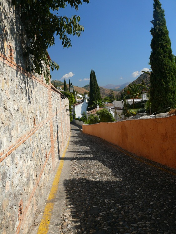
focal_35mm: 35
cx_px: 88
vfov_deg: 52.6
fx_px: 237
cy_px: 117
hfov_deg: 40.7
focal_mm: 7.4
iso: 100
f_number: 4.5
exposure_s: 1/250
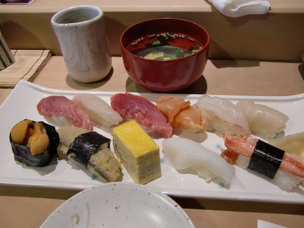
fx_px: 246
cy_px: 114
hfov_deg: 63.5
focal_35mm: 28
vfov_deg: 49.7
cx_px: 152
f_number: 2.6
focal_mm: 4.9
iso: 200
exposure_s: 1/60
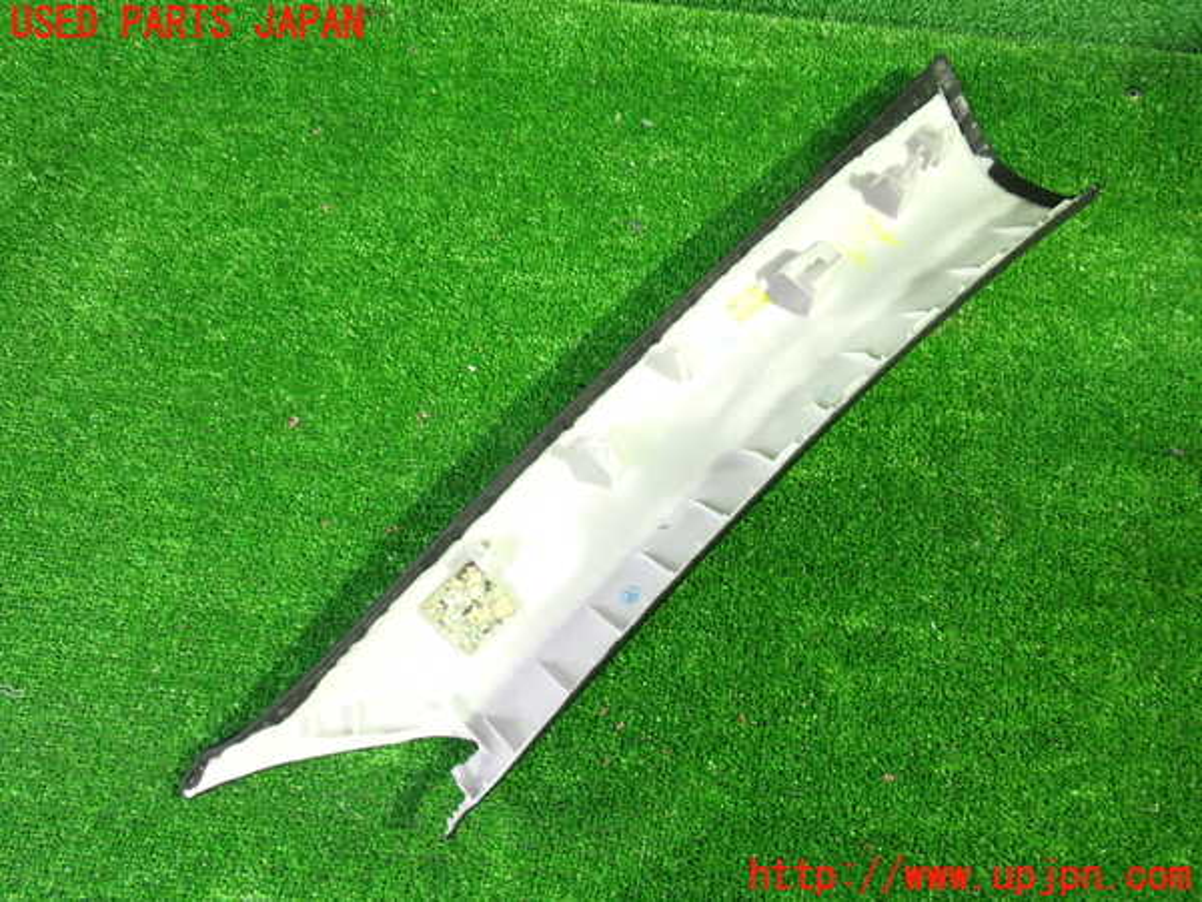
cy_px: 451
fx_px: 1042
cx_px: 601
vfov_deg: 46.8
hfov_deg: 60.0
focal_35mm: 30
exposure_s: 1/30
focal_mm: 5.4
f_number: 2.3
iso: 800
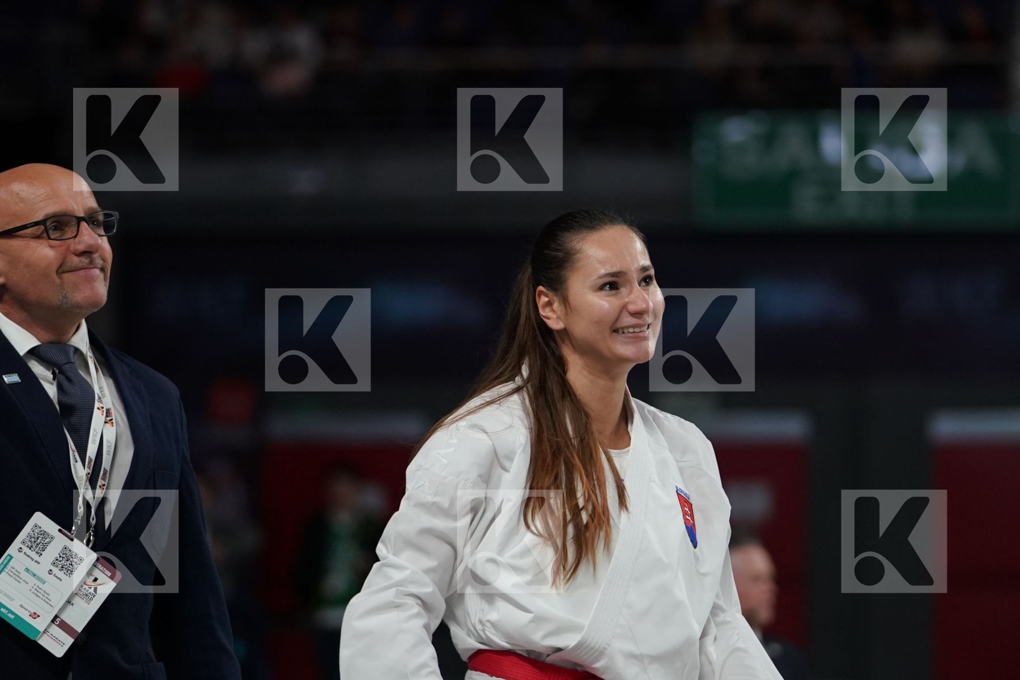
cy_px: 340
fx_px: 5128
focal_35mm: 181
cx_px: 510
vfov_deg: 7.6
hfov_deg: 11.4
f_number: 2.8
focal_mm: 121
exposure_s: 1/1000
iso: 1600
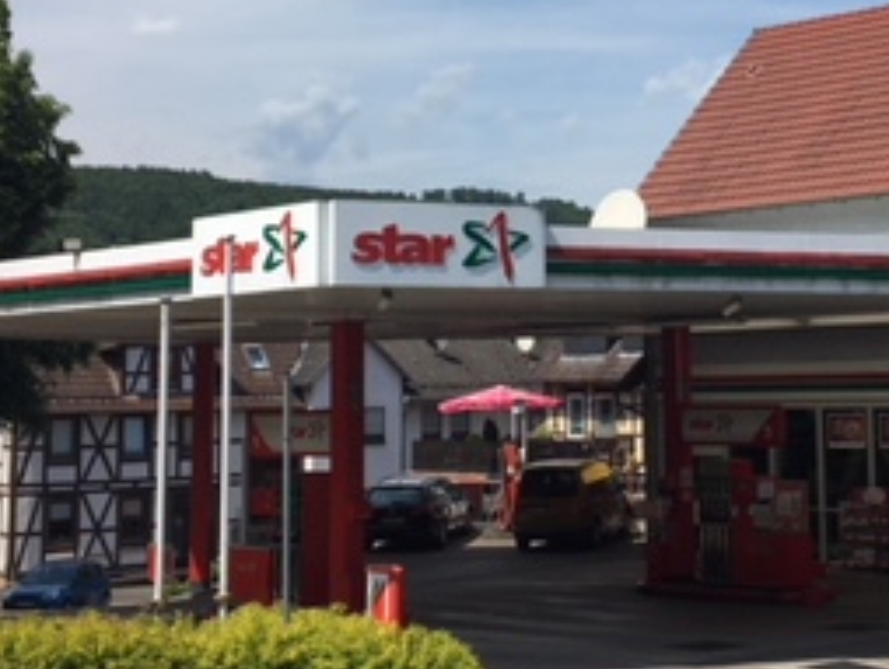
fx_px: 1877
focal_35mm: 73
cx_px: 634
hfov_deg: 26.4
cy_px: 175
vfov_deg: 20.1
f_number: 2.2
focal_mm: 4.15
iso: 25
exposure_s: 1/2262
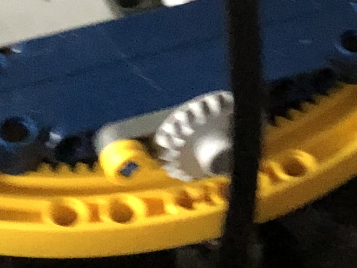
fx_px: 1764
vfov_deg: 8.6
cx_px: 268
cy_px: -29
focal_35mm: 171
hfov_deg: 11.5
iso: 100
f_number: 1.8
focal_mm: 4
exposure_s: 1/4
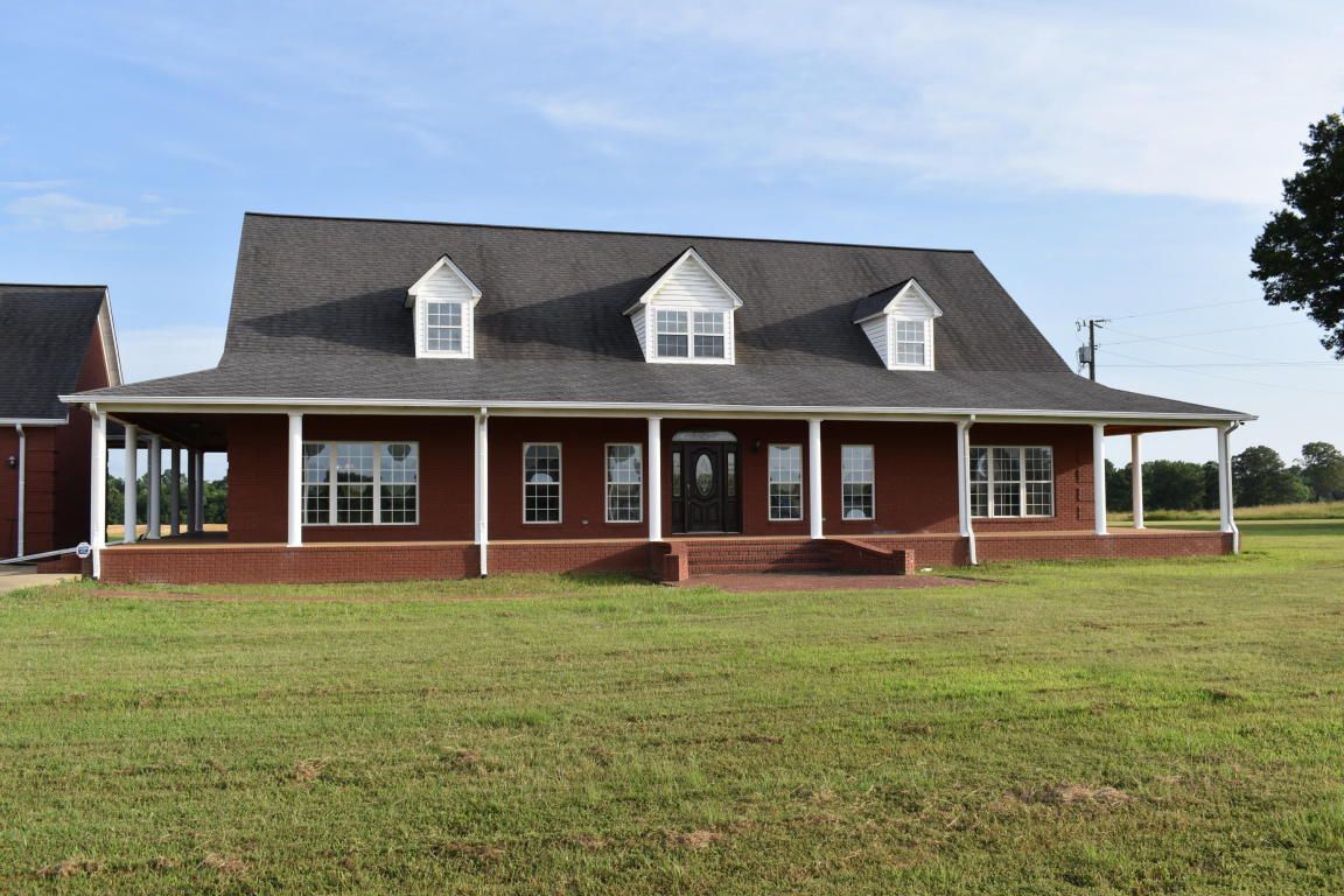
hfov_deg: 59.5
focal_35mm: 32
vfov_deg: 41.7
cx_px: 672
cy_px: 448
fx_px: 1176
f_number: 9
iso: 200
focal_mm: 21
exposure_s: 1/320
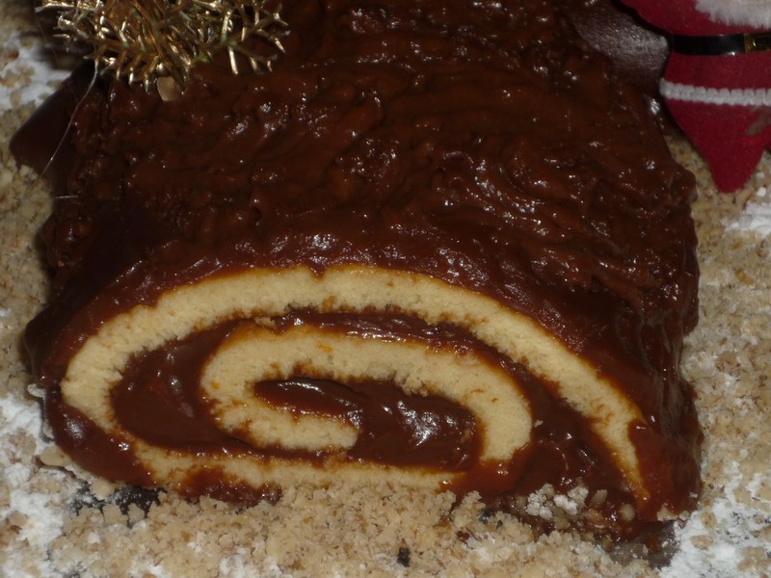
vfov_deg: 13.1
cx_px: 386
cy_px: 289
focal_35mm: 113
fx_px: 2517
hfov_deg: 17.4
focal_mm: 14.2
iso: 100
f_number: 5.6
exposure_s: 1/50
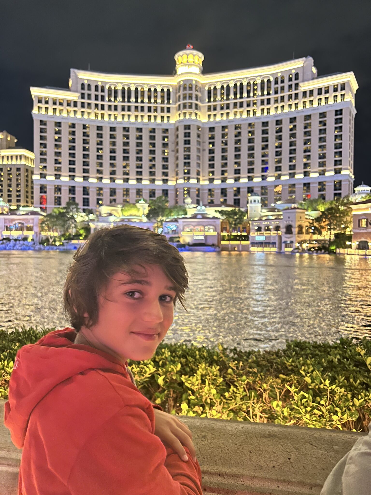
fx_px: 372
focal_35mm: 26
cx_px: 186
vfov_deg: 67.3
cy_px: 248
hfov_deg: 53.1
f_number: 1.5
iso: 1000
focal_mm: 5.7
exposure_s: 1/20
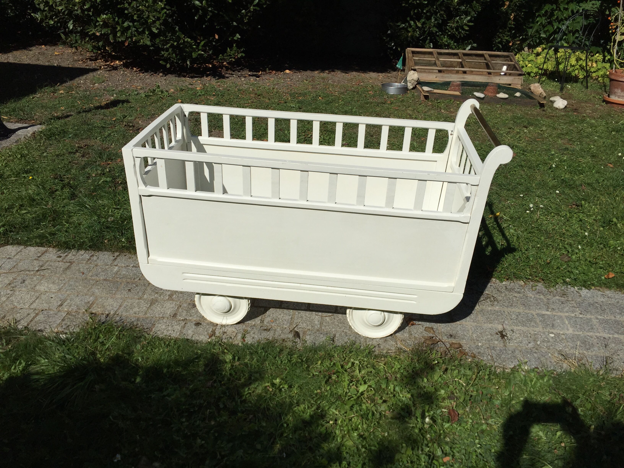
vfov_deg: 48.2
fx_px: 523
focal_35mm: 29
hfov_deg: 61.7
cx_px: 312
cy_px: 234
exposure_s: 1/7937
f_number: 2.2
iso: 32
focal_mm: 4.15
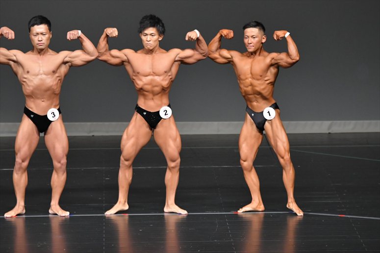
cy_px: 126
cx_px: 190
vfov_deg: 4.4
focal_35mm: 315
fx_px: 3323
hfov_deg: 6.5
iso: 4000
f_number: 5.6
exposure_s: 1/400
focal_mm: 210
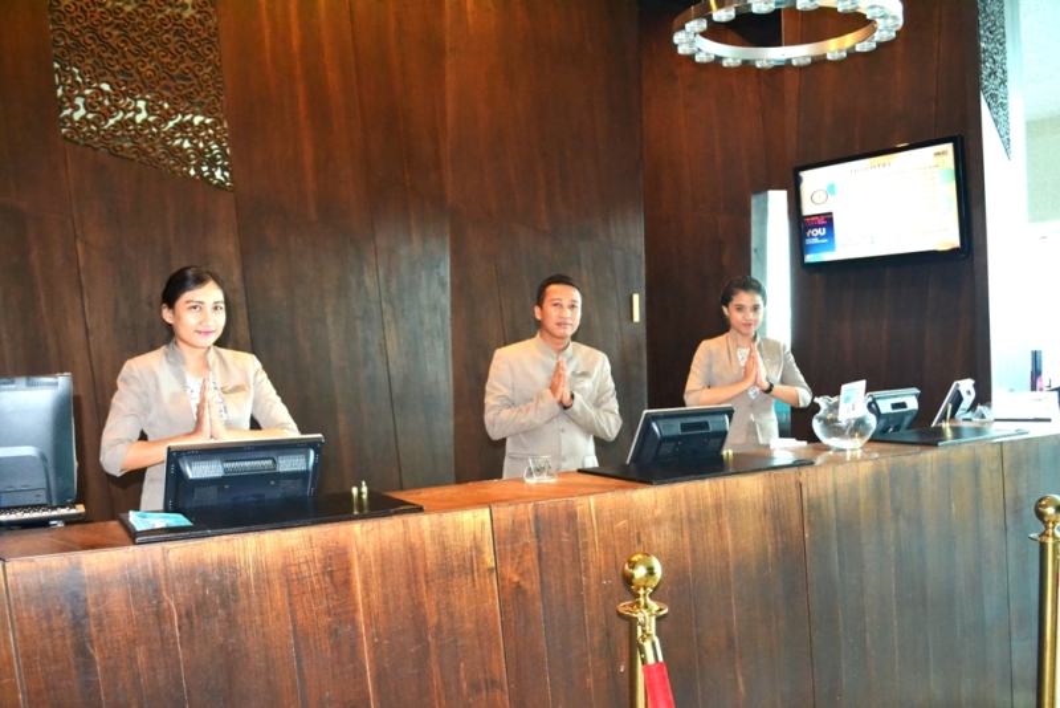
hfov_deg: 61.9
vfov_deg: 43.6
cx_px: 530
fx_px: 884
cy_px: 354
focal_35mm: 30
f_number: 3.8
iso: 2800
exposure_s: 1/60
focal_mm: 20
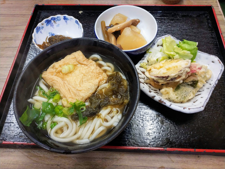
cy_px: 84
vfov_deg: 44.2
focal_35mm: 32
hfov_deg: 56.8
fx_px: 208
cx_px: 112
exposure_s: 1/25
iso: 246
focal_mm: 4.5
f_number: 2
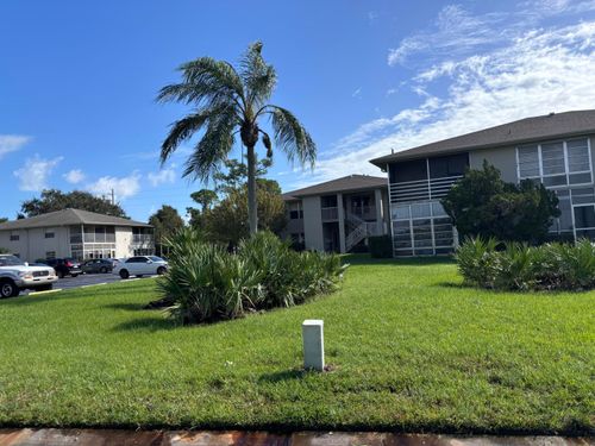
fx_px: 447
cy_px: 223
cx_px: 298
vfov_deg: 53.1
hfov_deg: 67.3
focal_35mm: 26
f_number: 1.6
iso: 50
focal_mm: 5.96
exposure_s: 1/2933
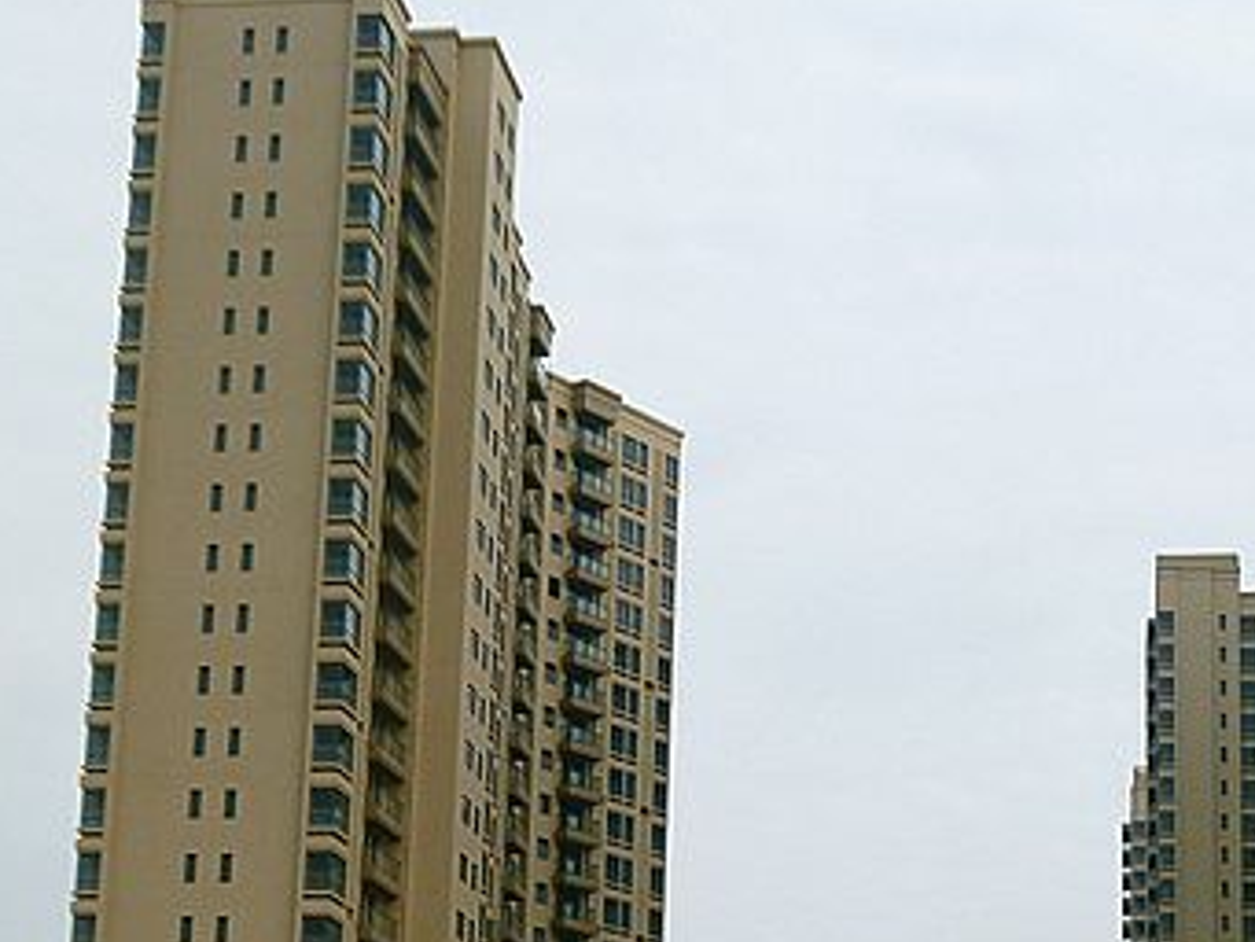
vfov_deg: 21.0
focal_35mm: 68
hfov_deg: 28.4
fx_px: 2466
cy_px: 905
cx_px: 784
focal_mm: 5.2
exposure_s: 1/160
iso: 80
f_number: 3.5
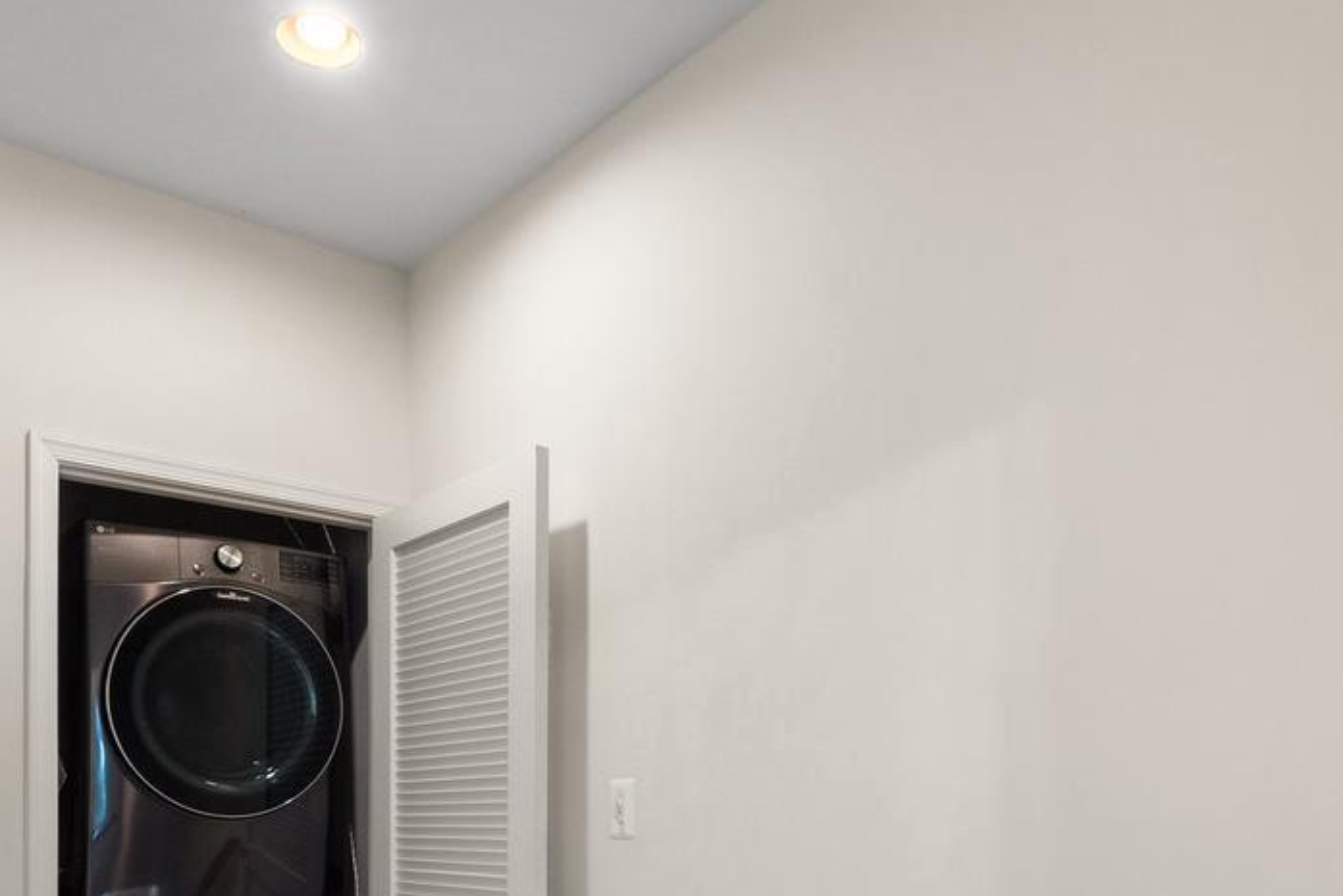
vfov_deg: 38.7
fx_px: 1157
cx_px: 676
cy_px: 842
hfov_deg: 60.3
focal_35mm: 31
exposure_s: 1
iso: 800
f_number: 8
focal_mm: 10
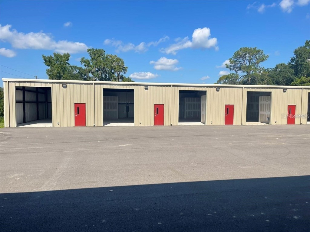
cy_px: 116
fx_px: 224
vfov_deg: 54.9
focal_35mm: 25
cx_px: 155
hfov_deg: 69.4
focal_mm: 5.1
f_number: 1.6
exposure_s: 1/4049
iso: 32
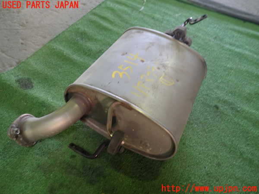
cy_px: 97
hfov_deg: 60.0
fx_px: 224
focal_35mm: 30
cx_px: 130
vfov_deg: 46.8
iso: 320
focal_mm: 5.4
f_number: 2.3
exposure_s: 1/30
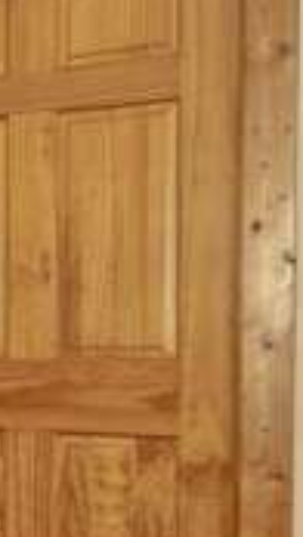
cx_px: -816
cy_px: 383
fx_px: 1256
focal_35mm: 88
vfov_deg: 24.0
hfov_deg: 8.7
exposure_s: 1/250
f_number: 4.5
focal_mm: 19
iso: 500
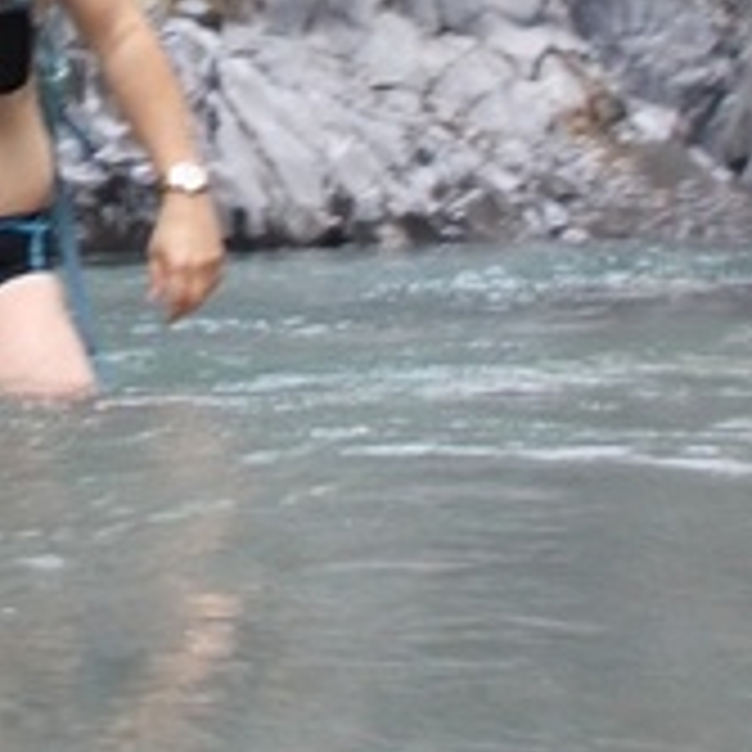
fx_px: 2679
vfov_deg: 15.1
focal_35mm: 109
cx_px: -99
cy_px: -266
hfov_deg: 15.5
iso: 100
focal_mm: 4.6
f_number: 3.2
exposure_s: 1/25
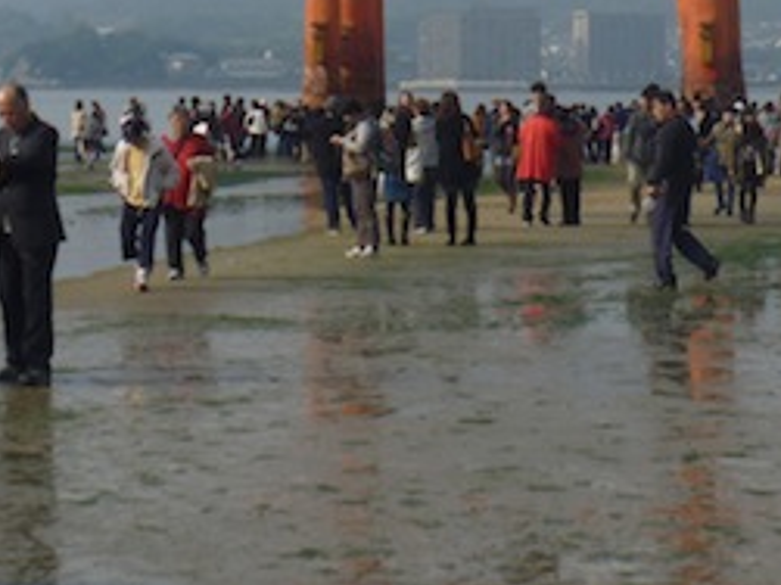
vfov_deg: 9.3
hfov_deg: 12.5
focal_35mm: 158
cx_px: 529
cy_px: -50
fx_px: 3563
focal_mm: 11.8
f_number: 6.3
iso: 80
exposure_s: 1/320
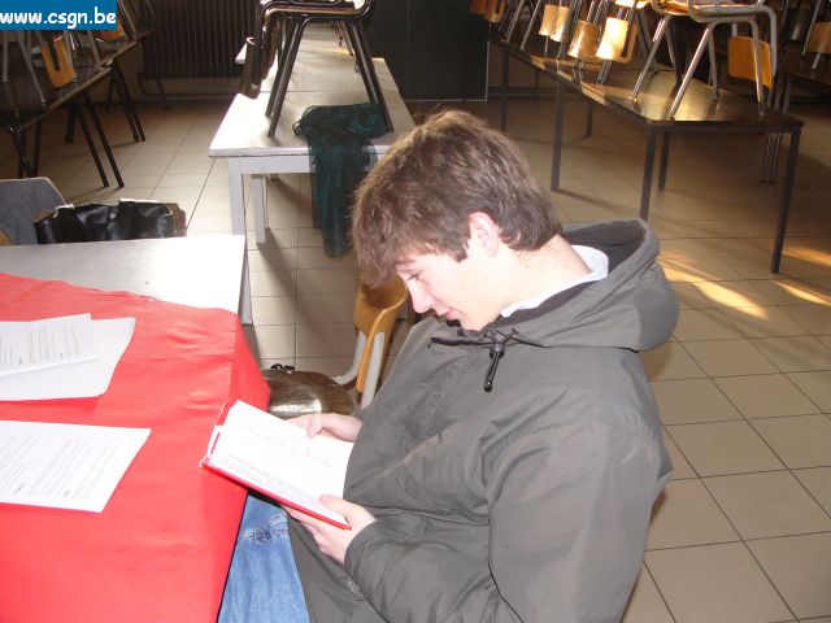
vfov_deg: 39.7
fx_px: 864
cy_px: 312
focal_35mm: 36
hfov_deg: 51.4
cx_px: 416
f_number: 2.8
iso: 200
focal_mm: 6
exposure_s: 1/60
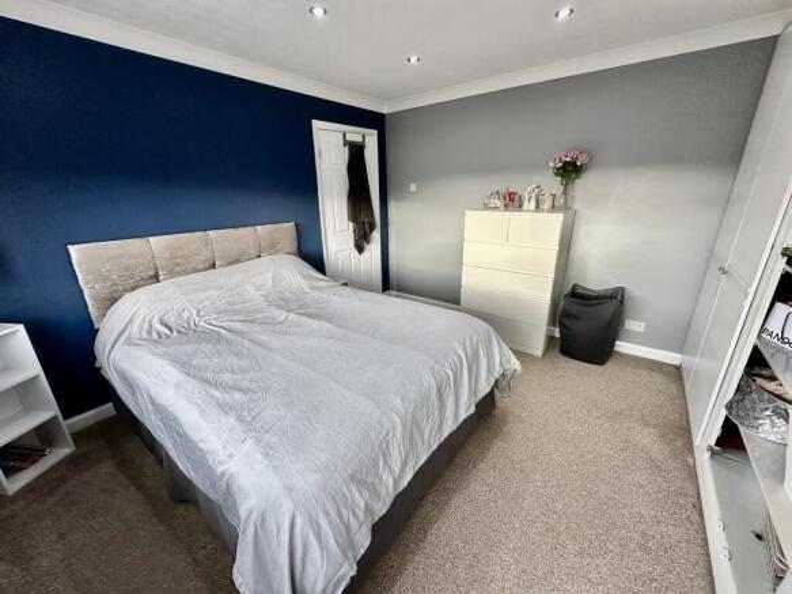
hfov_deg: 102.1
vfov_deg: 85.7
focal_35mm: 14
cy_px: 297
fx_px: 320
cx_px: 396
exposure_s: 1/99
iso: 100
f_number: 2.2
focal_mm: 2.22
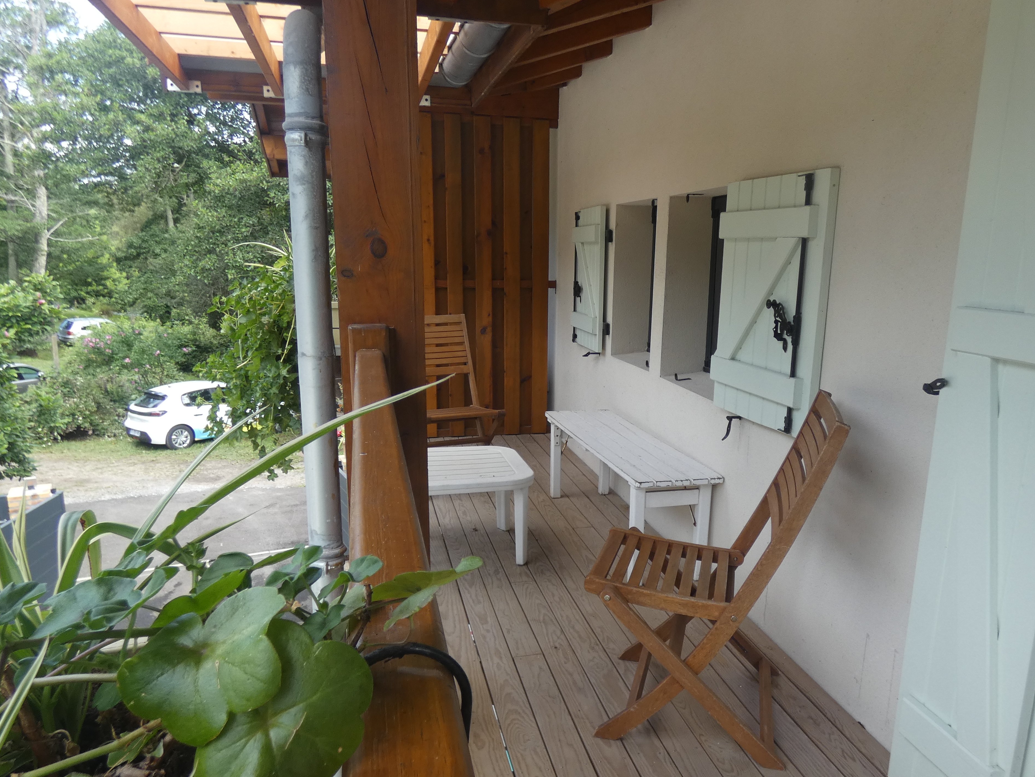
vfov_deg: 52.9
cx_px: 575
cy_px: 448
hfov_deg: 67.1
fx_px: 777
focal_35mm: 26
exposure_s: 1/160
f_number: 2.8
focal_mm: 3.6
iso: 80
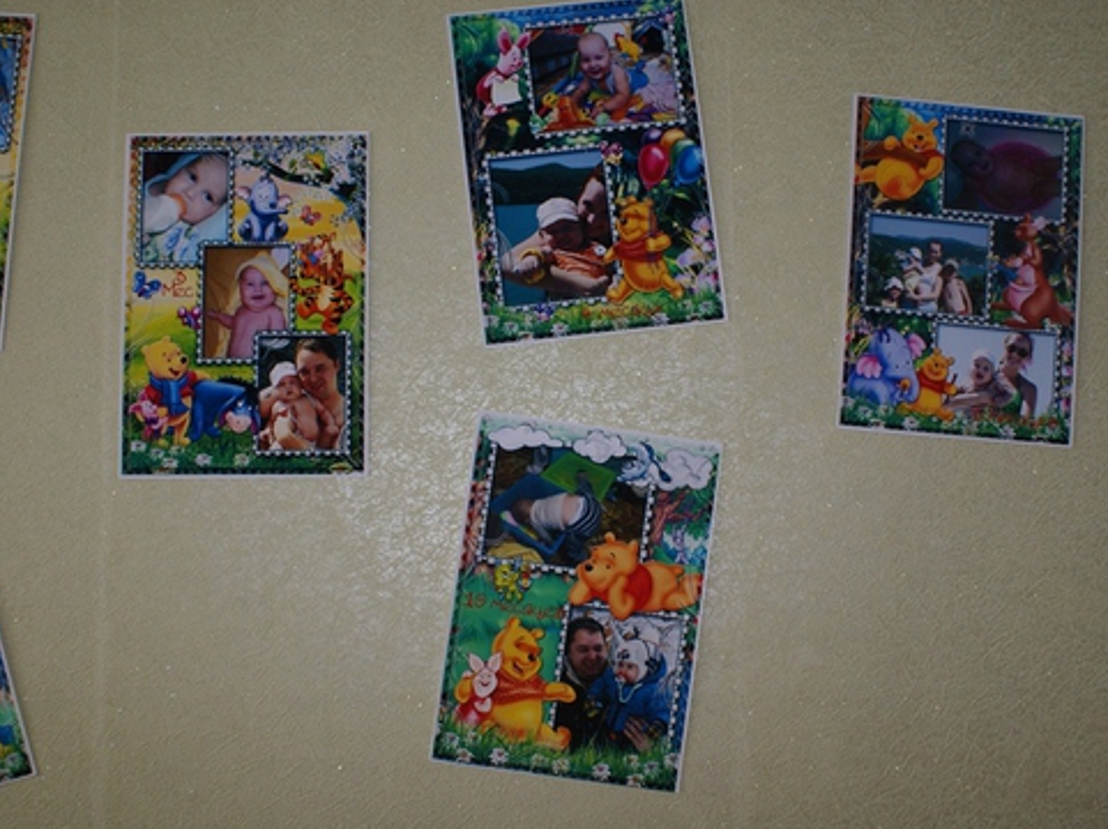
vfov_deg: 33.6
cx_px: 585
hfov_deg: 43.9
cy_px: 413
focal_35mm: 43
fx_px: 1375
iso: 400
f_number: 5.6
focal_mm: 26
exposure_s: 1/60
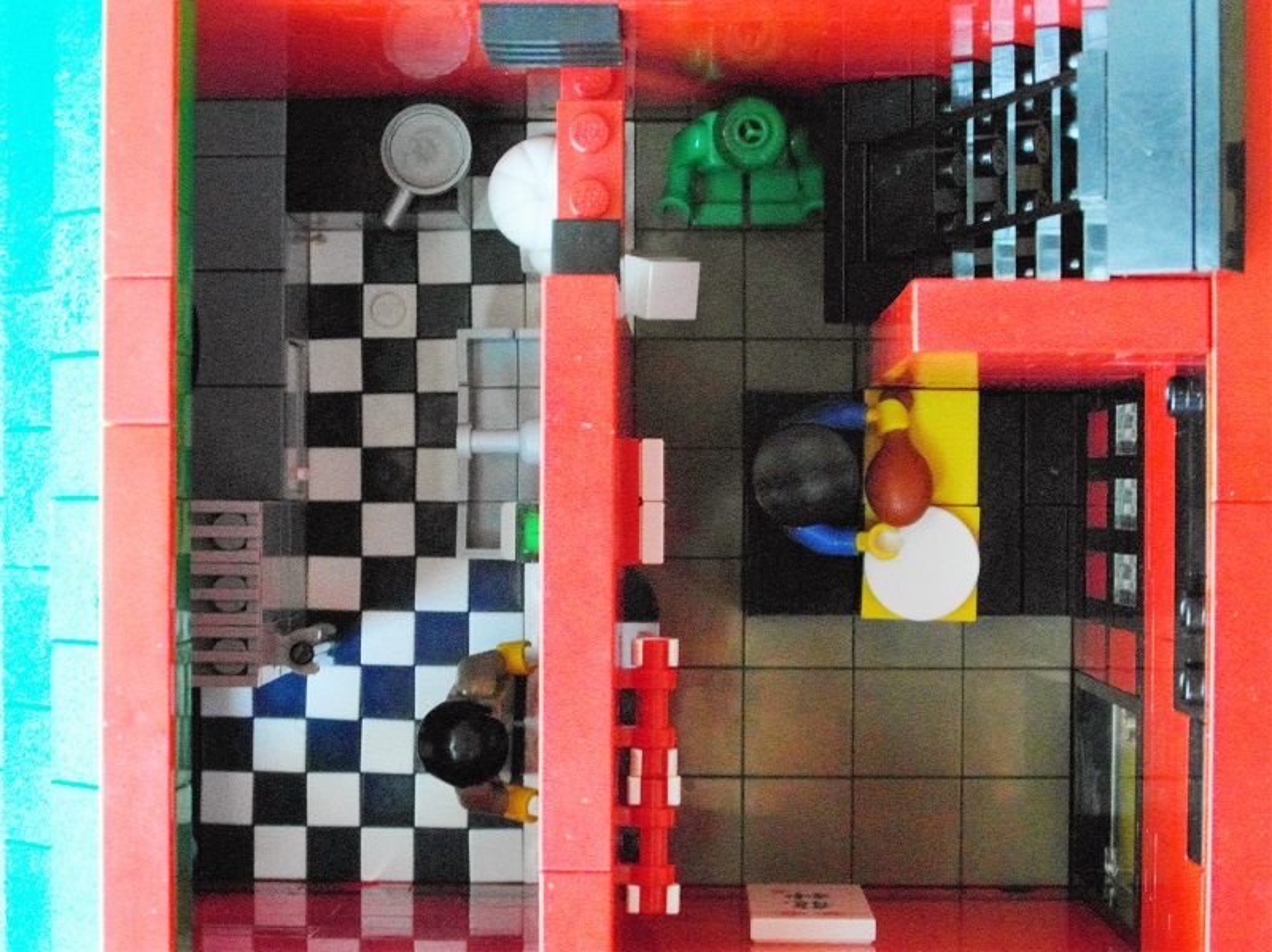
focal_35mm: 73
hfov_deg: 26.7
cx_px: 636
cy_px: 476
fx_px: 2681
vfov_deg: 20.1
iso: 800
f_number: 4.2
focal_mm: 11.9
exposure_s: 1/15
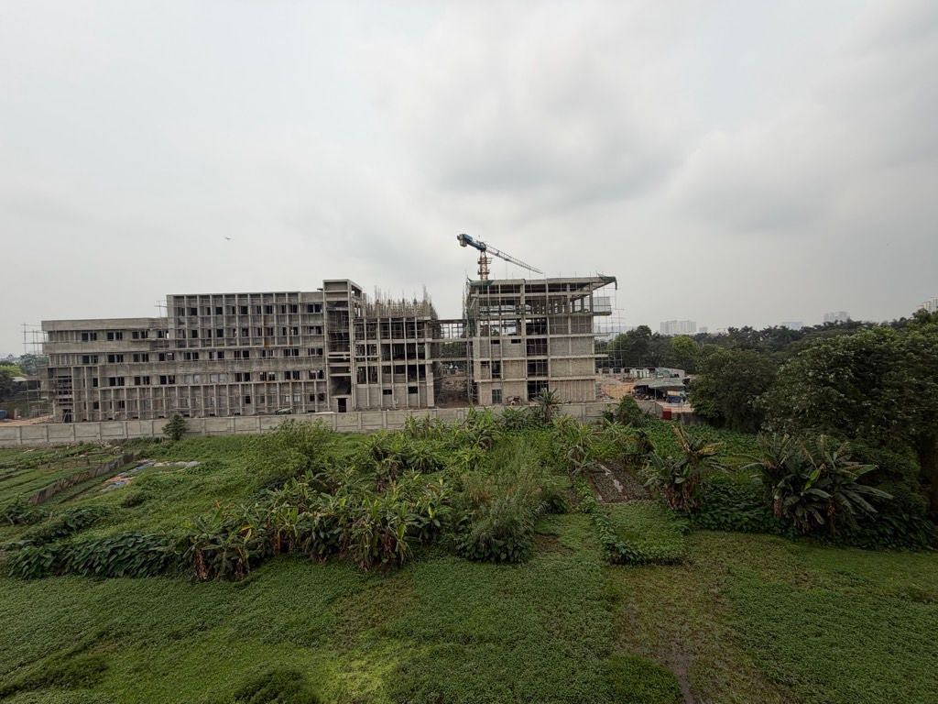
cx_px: 469
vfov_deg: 85.7
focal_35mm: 14
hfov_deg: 102.1
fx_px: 379
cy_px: 352
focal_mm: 2.22
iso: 20
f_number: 2.2
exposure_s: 1/1189
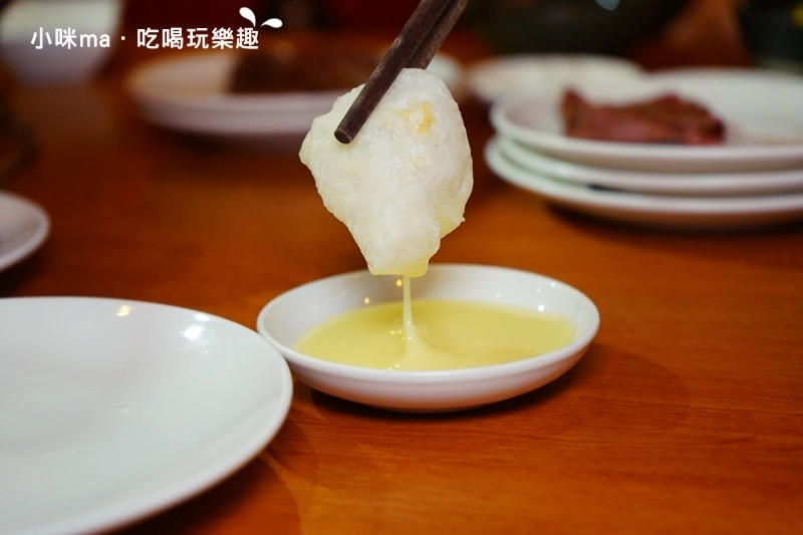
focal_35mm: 62
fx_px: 1383
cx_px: 402
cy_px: 268
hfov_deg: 32.4
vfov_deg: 21.9
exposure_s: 1/80
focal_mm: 62
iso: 1600
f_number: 5.6
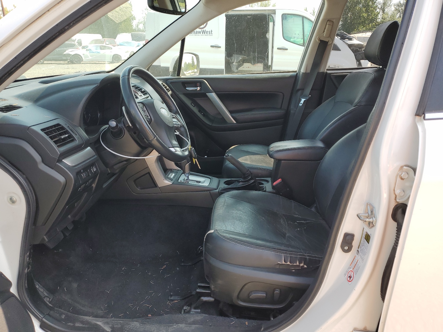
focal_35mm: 26
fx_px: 333
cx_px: 222
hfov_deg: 67.3
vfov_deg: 53.1
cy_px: 166
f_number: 1.5
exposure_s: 1/435
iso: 50
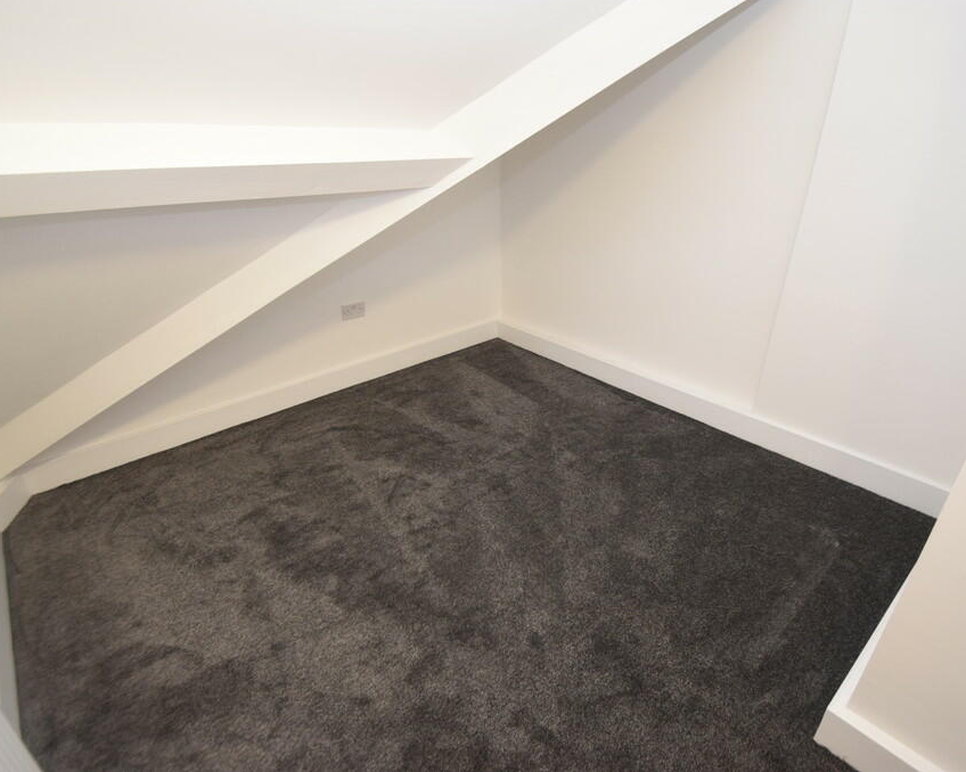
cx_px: 494
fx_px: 486
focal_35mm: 17
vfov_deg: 77.0
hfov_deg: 89.6
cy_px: 384
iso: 1100
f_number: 3.5
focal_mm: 10
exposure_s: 1/60
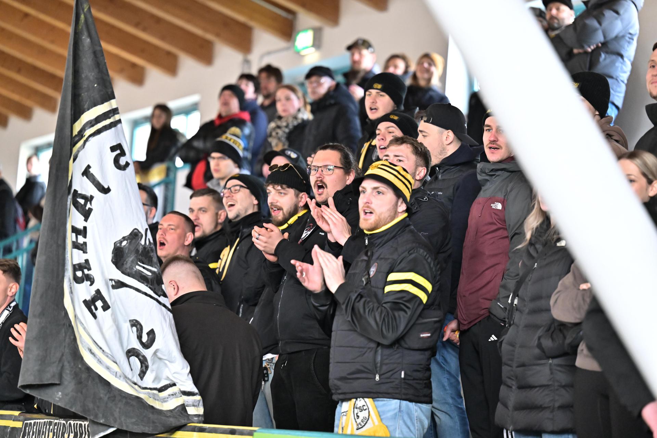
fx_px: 2281
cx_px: 328
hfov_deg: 16.4
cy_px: 219
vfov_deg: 11.0
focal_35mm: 125
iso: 3200
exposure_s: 1/250
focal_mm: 125
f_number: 2.8
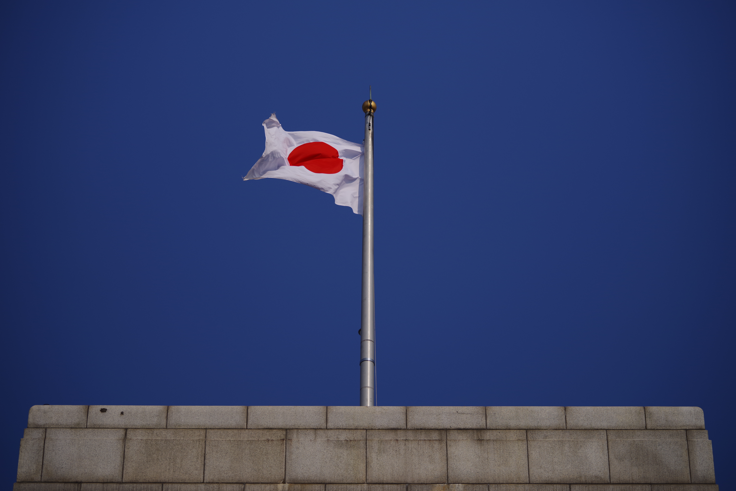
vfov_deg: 10.6
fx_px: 2658
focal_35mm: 130
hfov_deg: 15.8
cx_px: 368
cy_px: 246
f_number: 2.8
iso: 125
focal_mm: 130
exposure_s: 1/8000
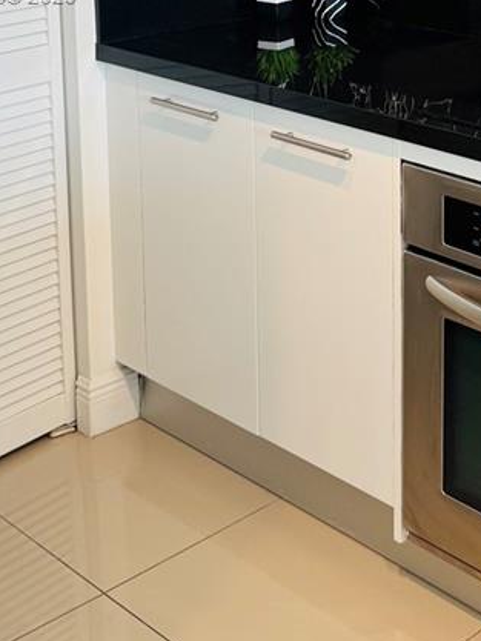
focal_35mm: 69
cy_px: -3
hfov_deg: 20.6
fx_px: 1278
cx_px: 481
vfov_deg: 26.6
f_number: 1.78
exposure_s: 1/60
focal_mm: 6.76
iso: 125
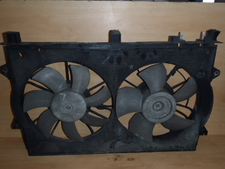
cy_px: 84
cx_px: 112
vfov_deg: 49.7
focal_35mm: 28
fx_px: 182
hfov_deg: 63.4
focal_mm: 5
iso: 100
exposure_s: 1/30
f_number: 3.9
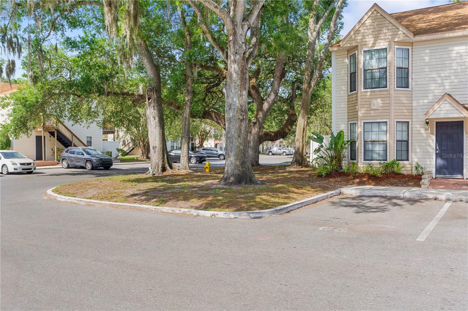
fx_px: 403
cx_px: 234
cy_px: 156
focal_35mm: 31
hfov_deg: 60.3
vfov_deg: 42.3
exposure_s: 1/160
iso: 200
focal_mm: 31
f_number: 9
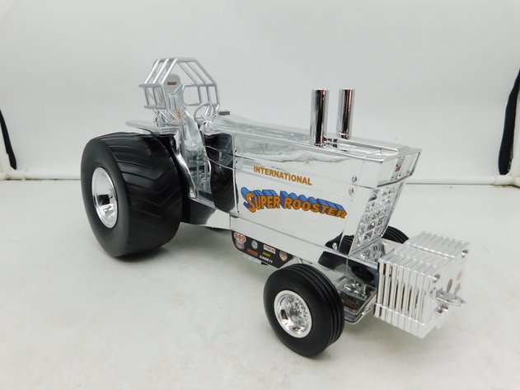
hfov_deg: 71.6
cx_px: 260
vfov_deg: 56.8
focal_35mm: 24
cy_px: 195
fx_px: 360
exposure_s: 1/400
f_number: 3
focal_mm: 4.1
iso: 125
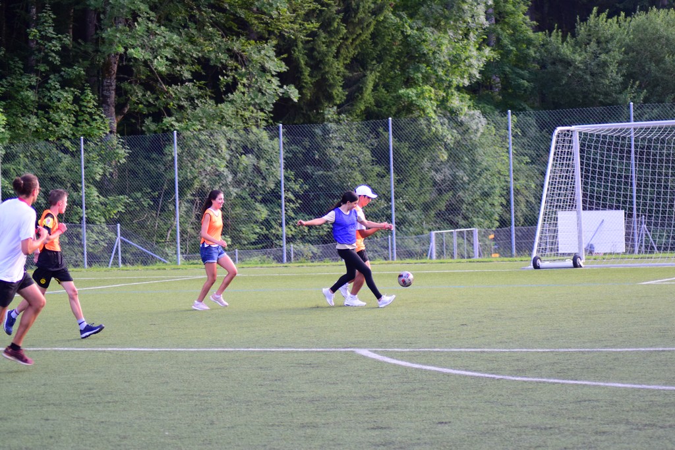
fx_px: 2110
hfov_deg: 18.2
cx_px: 338
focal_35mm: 112
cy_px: 225
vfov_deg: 12.2
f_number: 4
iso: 1100
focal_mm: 75
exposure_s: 1/320
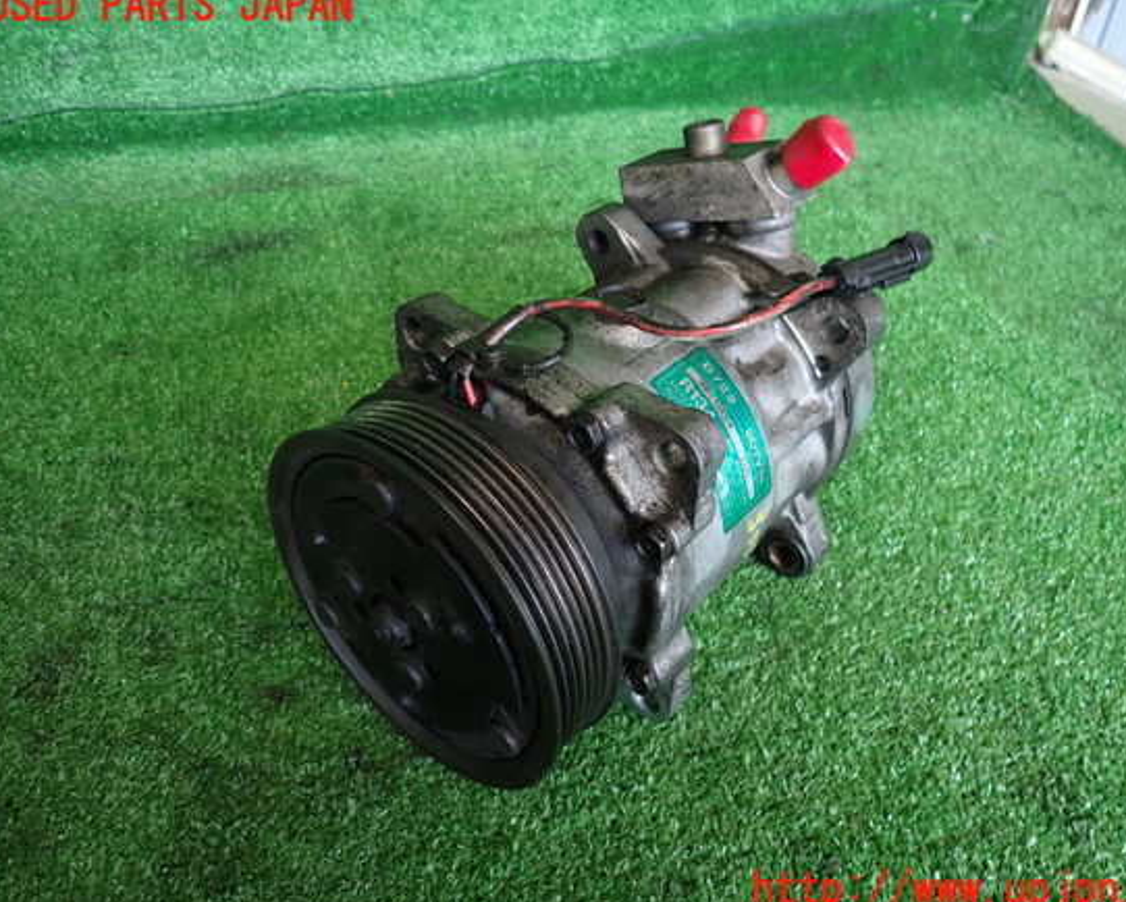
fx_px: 900
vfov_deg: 53.2
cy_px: 449
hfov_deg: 64.0
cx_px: 598
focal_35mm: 27
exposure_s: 1/60
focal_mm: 4.5
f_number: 2
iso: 200
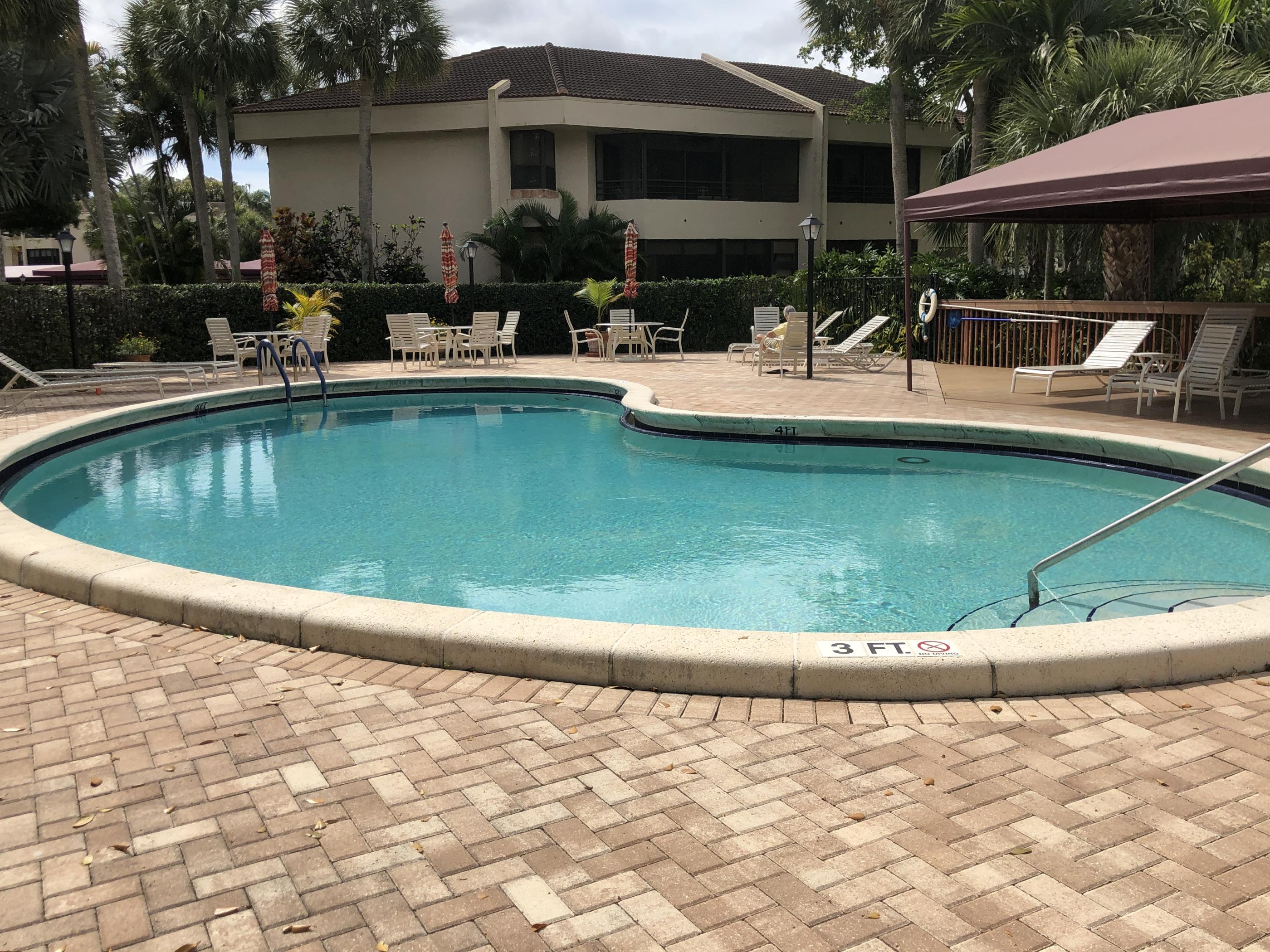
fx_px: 1101
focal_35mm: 30
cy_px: 444
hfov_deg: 60.0
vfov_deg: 46.8
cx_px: 632
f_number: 1.8
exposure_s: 1/2525
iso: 20
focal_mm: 4
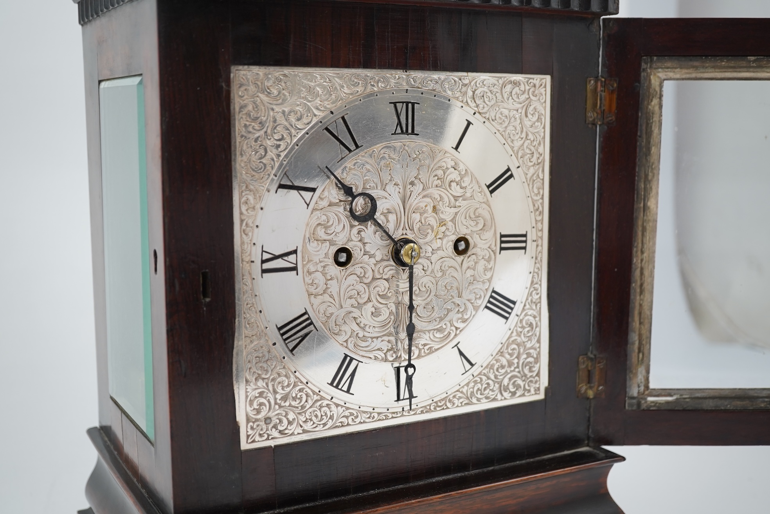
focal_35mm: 45
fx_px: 962
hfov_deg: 43.6
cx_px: 385
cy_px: 257
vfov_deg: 29.9
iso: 500
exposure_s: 1/80
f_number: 5.6
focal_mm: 30
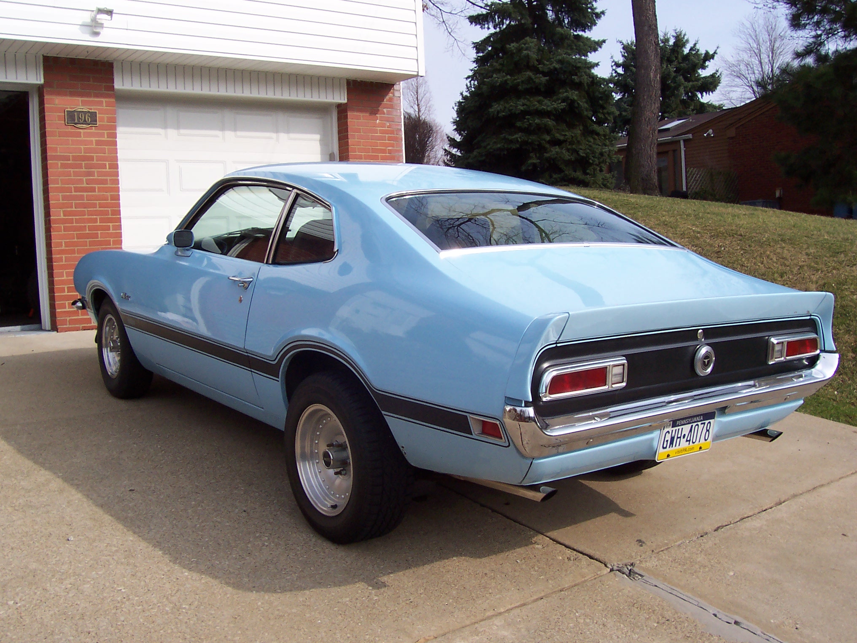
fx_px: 916
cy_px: 322
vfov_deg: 38.7
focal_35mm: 37
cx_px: 428
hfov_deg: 50.1
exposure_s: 1/500
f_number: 5.6
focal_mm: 5.6
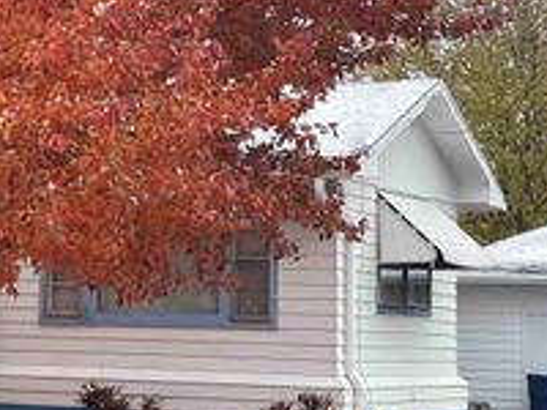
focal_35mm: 130
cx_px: 68
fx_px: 2054
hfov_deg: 15.0
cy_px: 174
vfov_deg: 11.4
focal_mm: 5.96
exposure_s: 1/831
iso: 32
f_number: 1.6
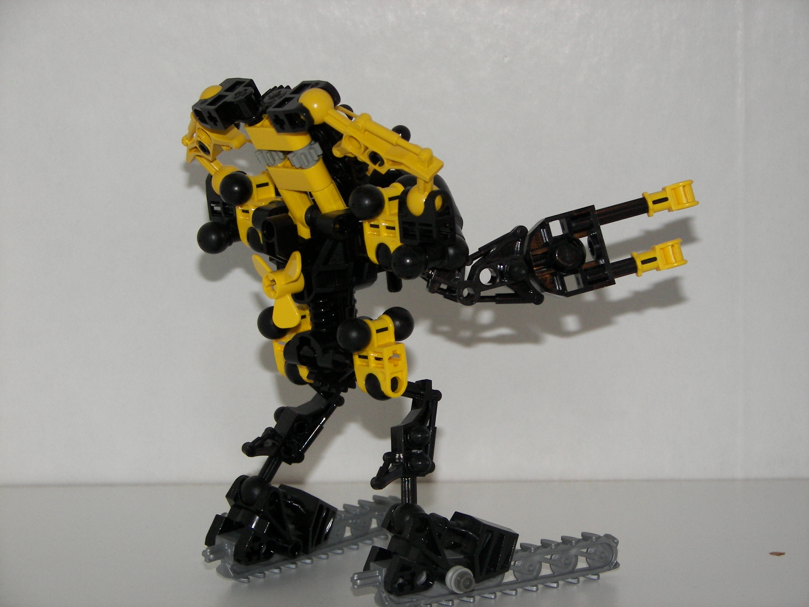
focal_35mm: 117
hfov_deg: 16.8
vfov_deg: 12.7
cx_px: 404
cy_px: 304
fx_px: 2734
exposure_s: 1/40
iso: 100
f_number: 3.2
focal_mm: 19.5
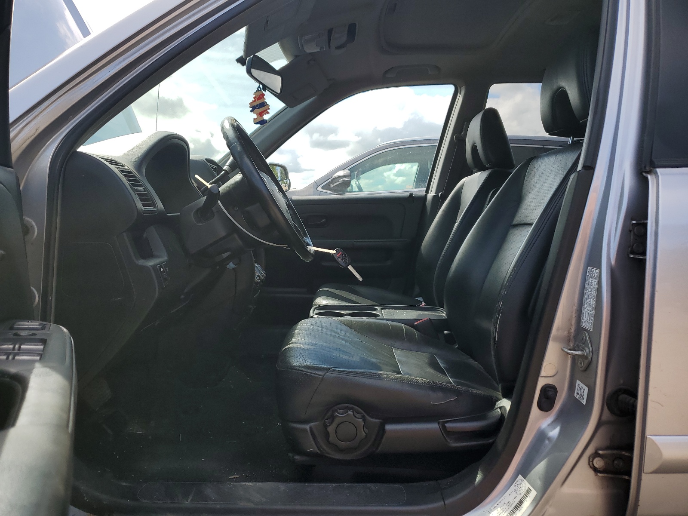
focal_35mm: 26
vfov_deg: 53.1
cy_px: 258
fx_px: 517
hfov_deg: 67.3
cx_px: 344
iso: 50
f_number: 1.5
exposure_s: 1/1429
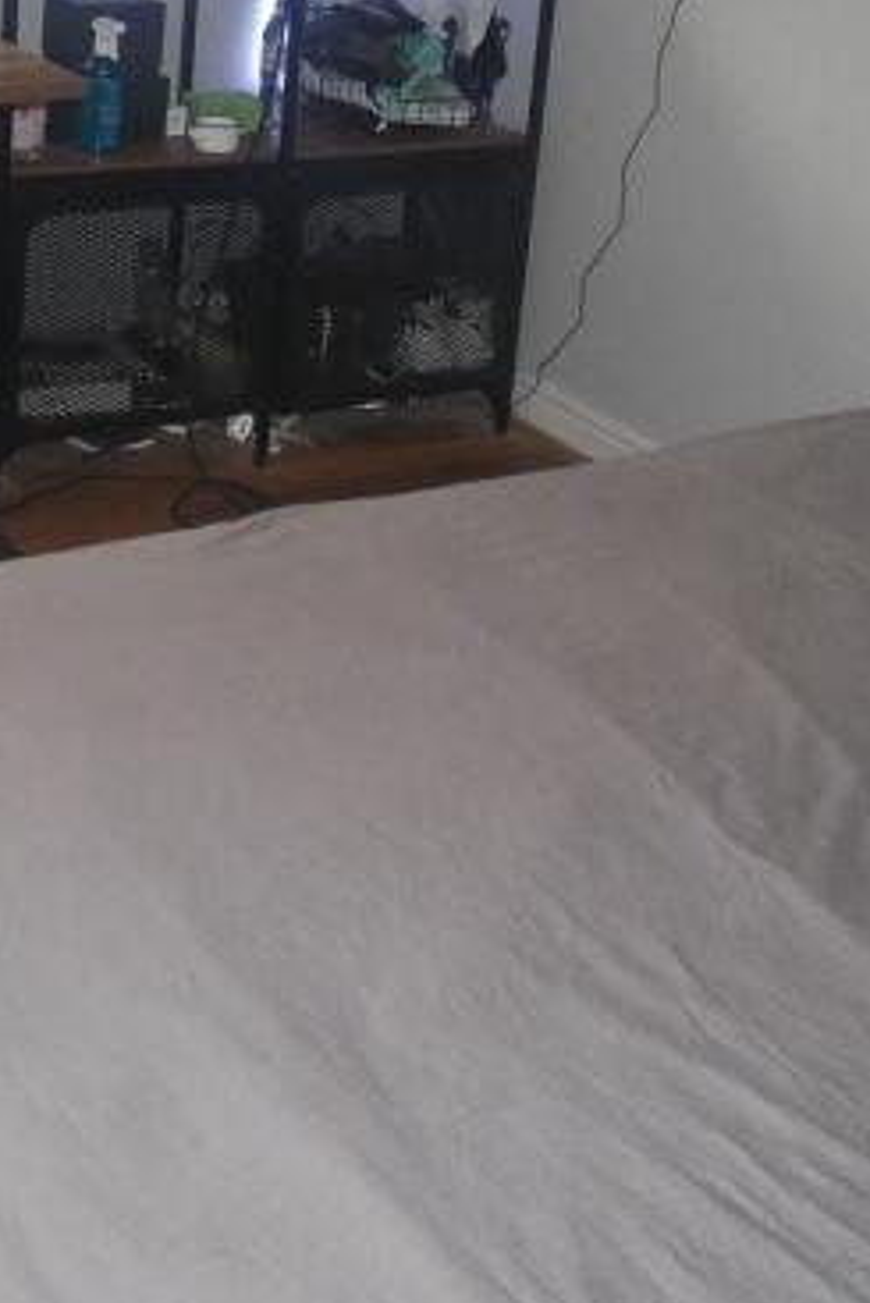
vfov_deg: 33.4
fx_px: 2100
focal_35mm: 58
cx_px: 138
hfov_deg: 23.0
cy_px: 249
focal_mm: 3.6
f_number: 2.8
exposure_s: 1/60
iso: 400
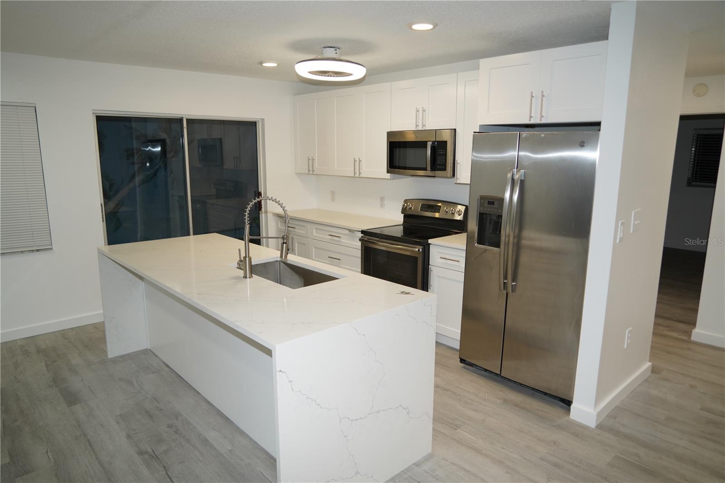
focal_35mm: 24
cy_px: 242
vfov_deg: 53.1
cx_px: 362
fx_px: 483
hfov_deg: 73.8
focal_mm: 24
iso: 800
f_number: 4
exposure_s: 1/160
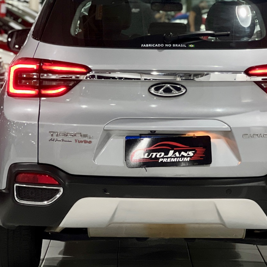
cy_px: 111
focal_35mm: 155
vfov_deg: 11.3
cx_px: 169
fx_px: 1353
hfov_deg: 11.3
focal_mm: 9
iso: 400
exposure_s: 1/40
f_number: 2.8
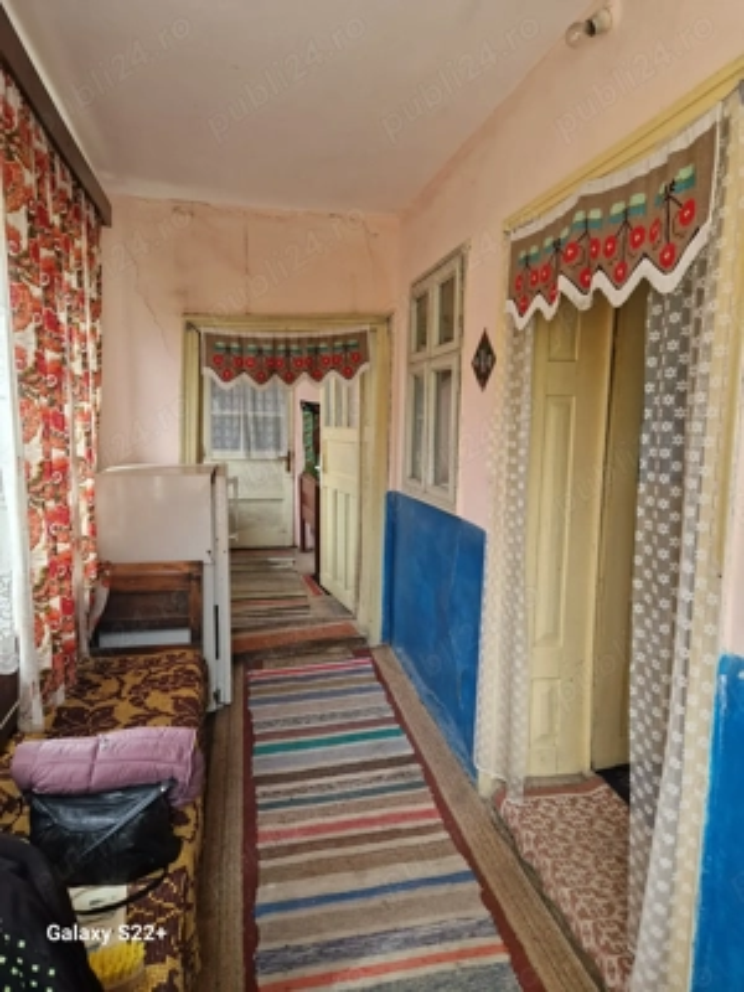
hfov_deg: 58.9
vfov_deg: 73.9
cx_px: 372
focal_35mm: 23
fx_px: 659
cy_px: 496
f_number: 1.8
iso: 200
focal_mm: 5.4
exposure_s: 1/180
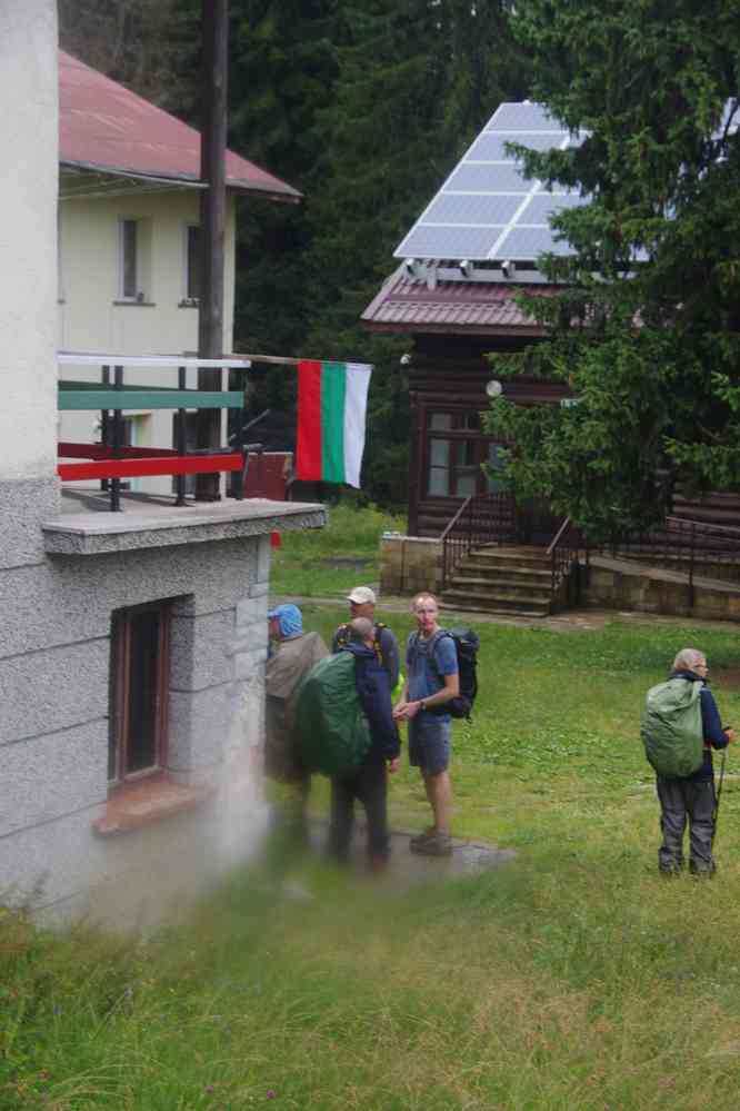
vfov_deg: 27.0
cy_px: 556
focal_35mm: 75
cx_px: 370
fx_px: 2312
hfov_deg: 18.2
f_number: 7.1
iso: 400
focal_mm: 50
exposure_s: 1/80
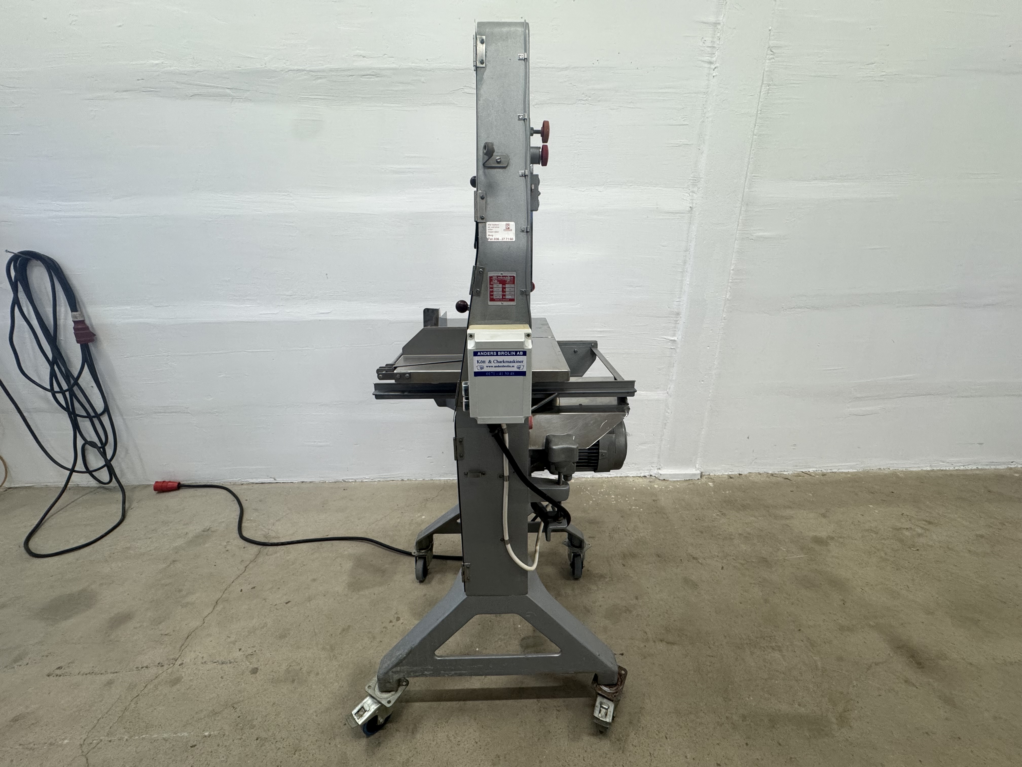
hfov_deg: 102.1
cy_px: 384
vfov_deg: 85.7
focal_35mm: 14
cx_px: 511
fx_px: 413
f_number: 2.2
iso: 200
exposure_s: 1/100
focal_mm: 2.22
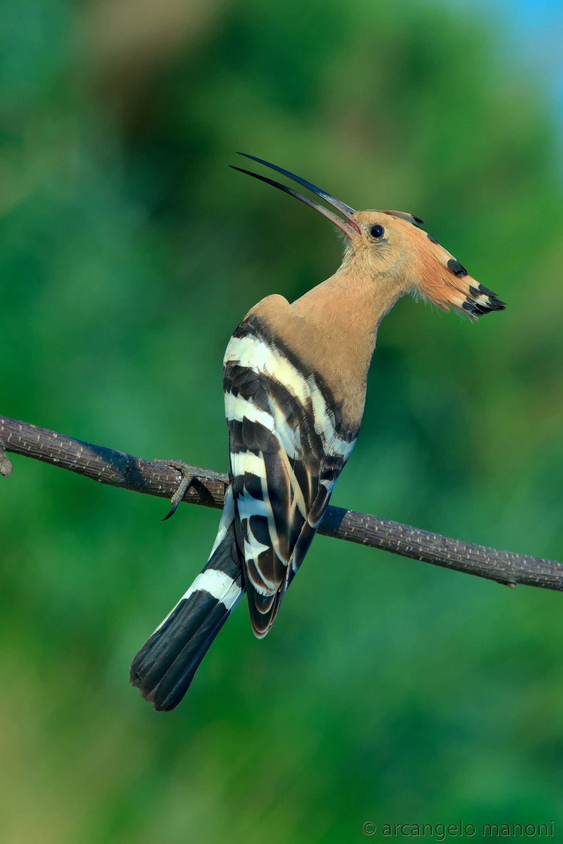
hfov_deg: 4.6
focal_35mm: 300
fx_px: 7034
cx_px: 282
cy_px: 422
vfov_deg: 6.9
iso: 320
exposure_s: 1/400
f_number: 11
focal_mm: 300
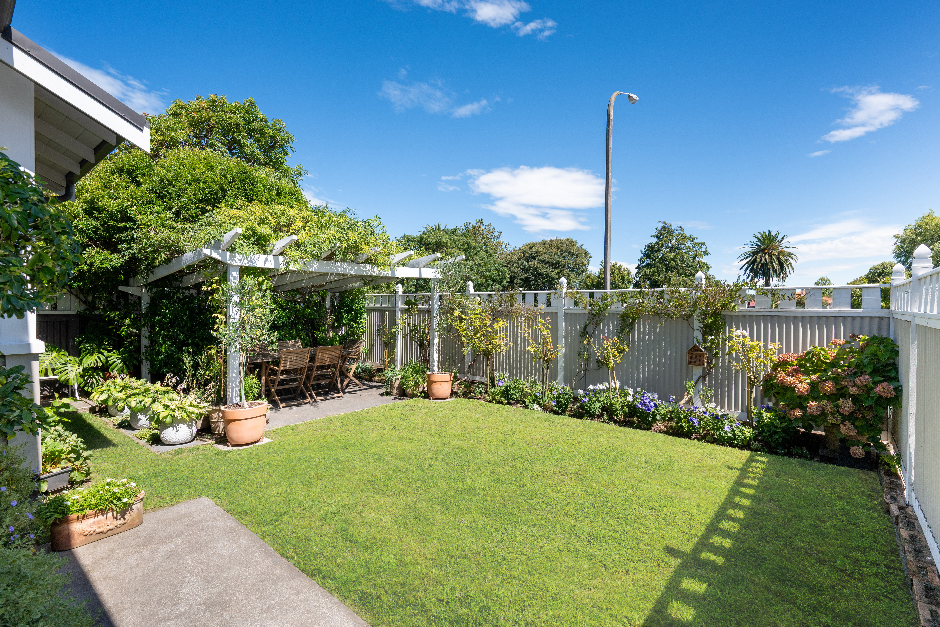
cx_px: 470
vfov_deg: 68.9
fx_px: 457
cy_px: 314
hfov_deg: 91.6
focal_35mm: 18
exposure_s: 1/500
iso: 320
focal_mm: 17.5
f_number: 9
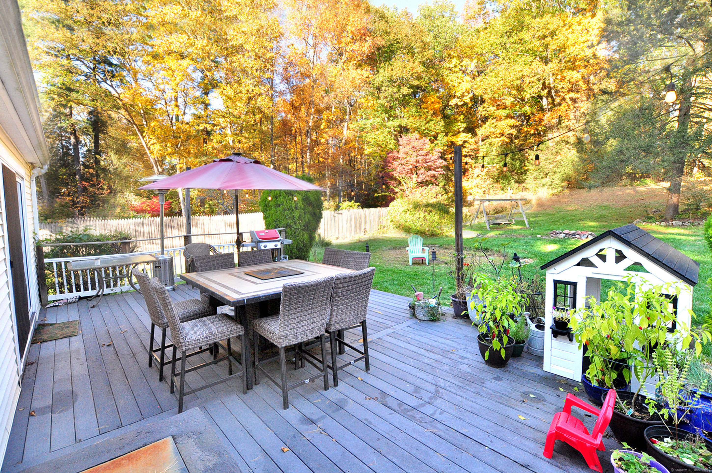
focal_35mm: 15
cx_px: 356
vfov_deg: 77.2
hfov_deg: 100.5
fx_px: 296
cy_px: 236
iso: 1250
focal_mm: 10
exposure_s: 1/80
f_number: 8
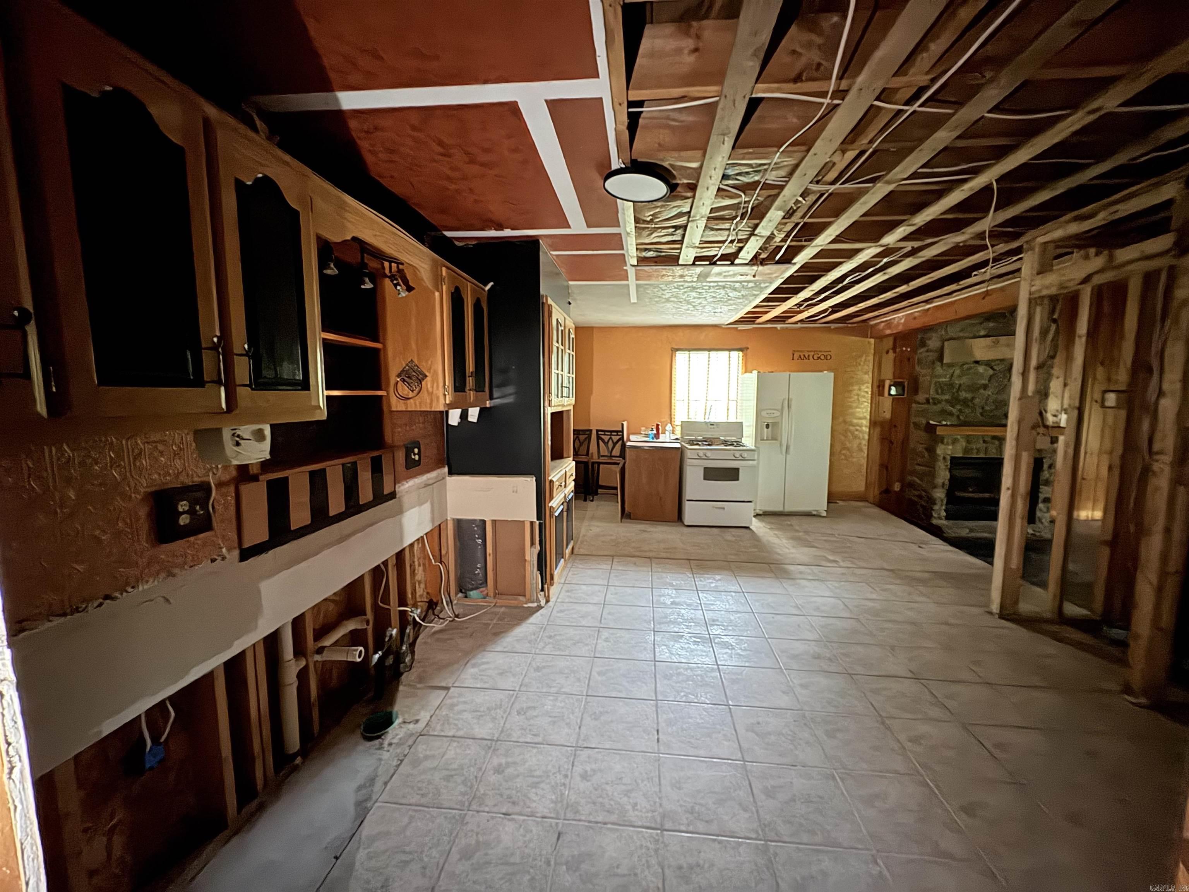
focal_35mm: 14
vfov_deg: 85.7
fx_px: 481
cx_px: 594
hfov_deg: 102.1
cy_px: 446
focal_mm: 2.22
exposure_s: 1/7
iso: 1600
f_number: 2.2
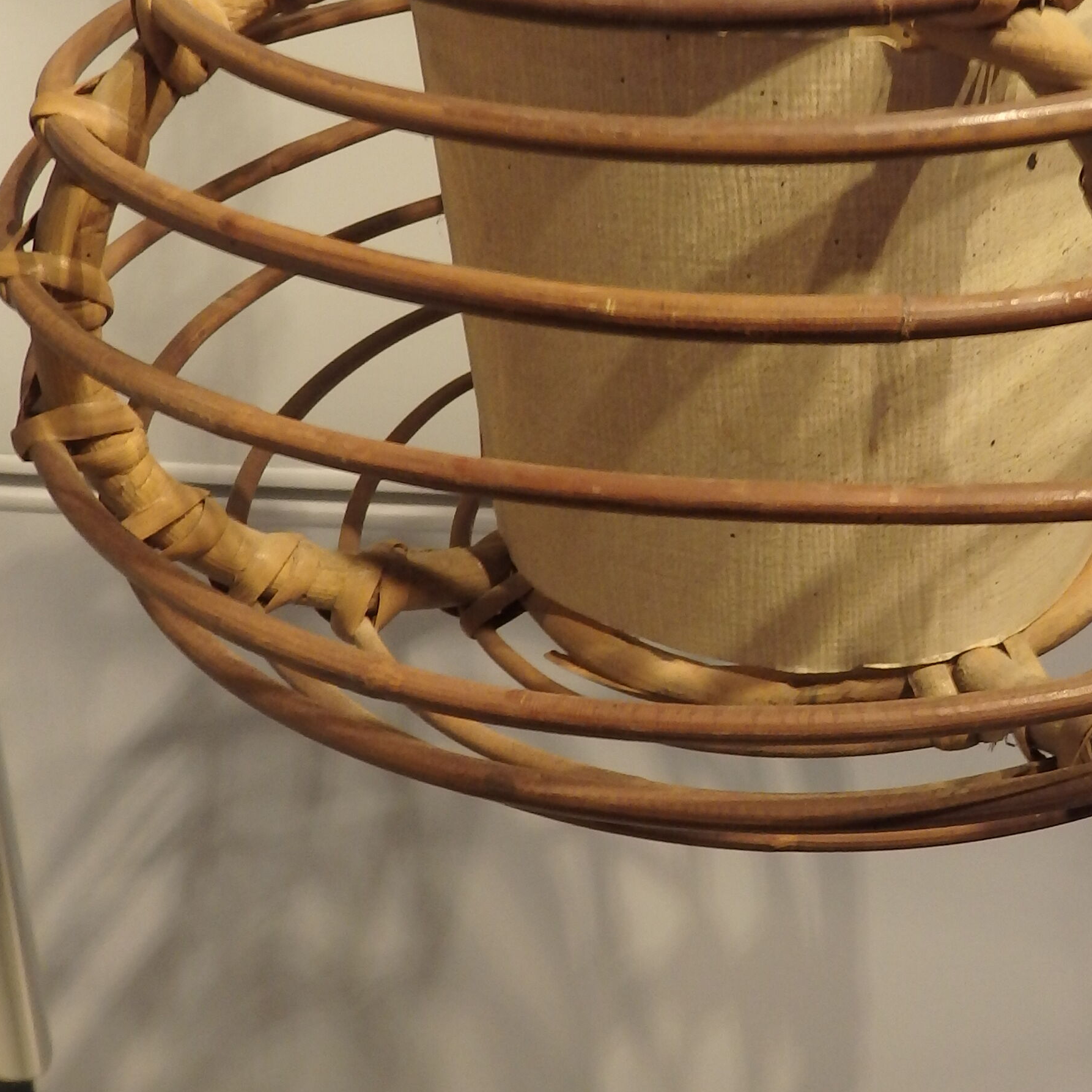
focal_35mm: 57
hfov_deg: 29.5
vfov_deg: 29.6
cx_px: 847
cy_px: 281
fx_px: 2034
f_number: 3
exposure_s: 1/30
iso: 200
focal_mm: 4.5
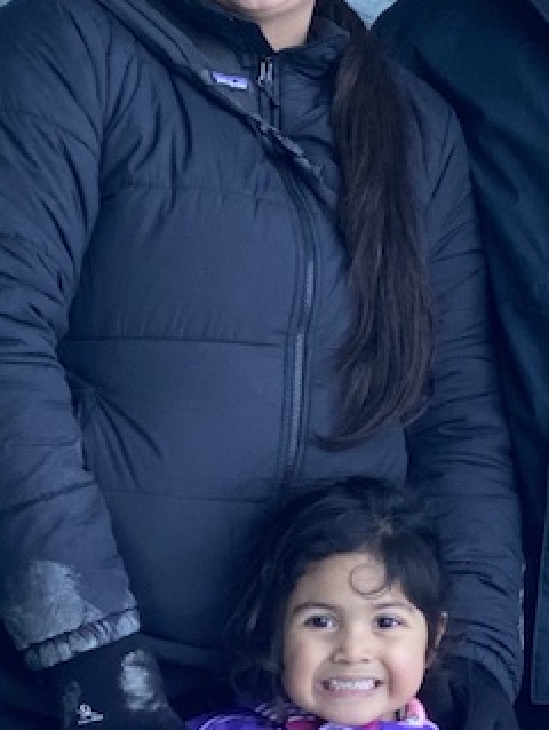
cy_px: 585
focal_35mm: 217
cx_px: 432
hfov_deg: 6.9
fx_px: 4580
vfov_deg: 9.1
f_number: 2
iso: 160
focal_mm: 6
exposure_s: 1/40
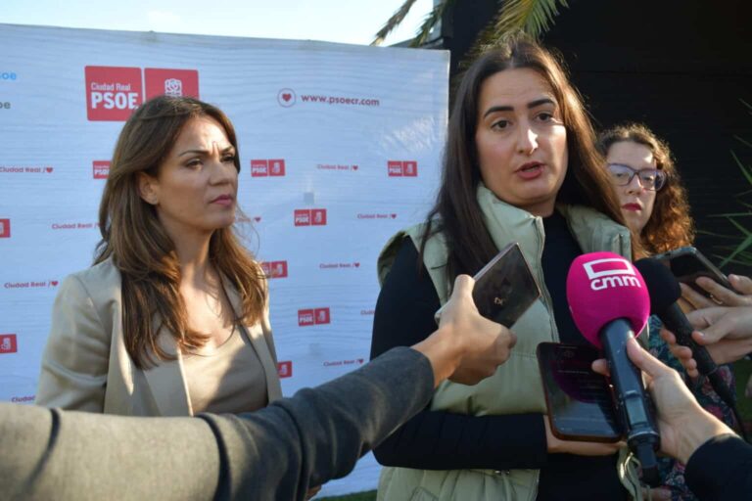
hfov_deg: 55.8
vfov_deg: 38.9
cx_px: 376
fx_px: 710
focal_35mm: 34
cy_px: 250
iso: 220
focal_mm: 23
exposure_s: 1/250
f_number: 5.6
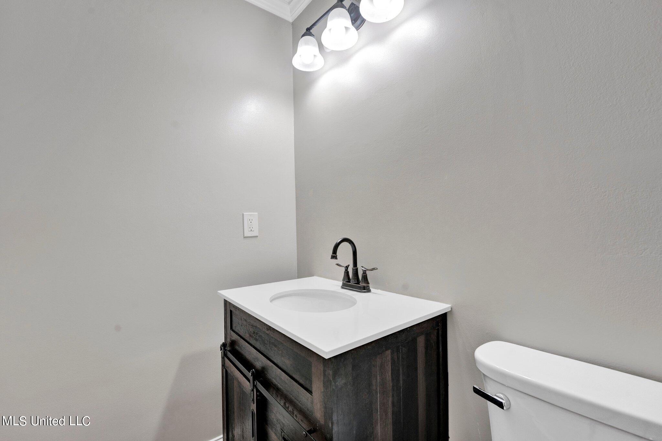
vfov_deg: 76.5
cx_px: 331
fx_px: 279
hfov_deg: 99.7
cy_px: 220
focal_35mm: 15
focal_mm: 15.2
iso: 1000
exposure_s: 1/80
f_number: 8
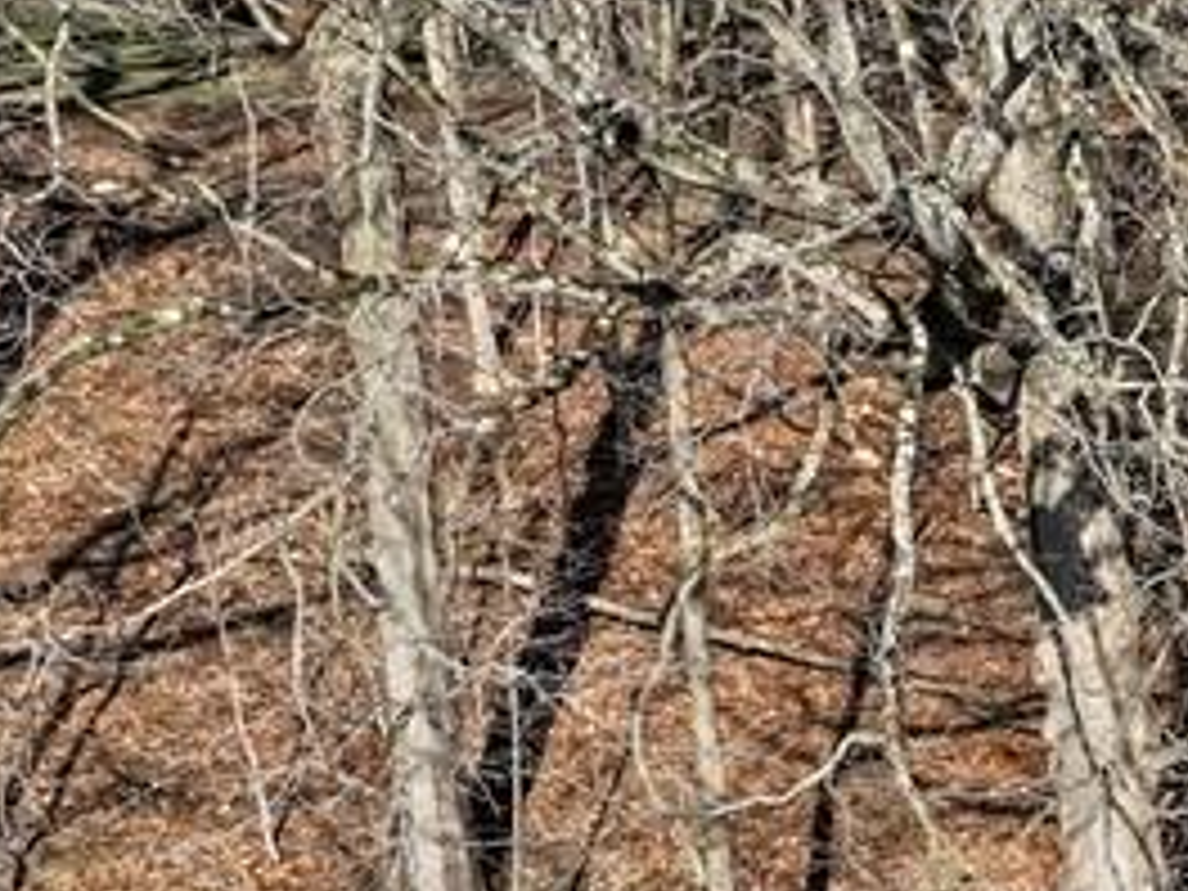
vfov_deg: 15.7
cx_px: 2210
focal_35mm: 93
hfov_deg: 16.9
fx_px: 3192
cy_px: 799
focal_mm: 12.29
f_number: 2.8
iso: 100
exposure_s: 1/1600
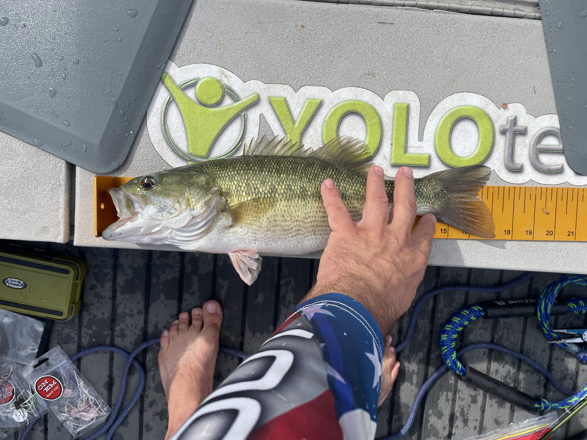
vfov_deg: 53.1
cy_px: 220
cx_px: 294
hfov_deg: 67.3
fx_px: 441
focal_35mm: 26
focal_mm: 4.2
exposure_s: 1/2817
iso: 32
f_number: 1.6
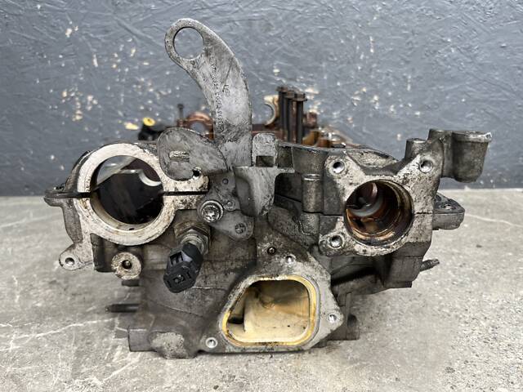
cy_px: 196
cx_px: 262
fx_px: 393
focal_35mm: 26
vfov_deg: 53.1
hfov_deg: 67.3
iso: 40
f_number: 1.6
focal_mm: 5.1
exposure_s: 1/121
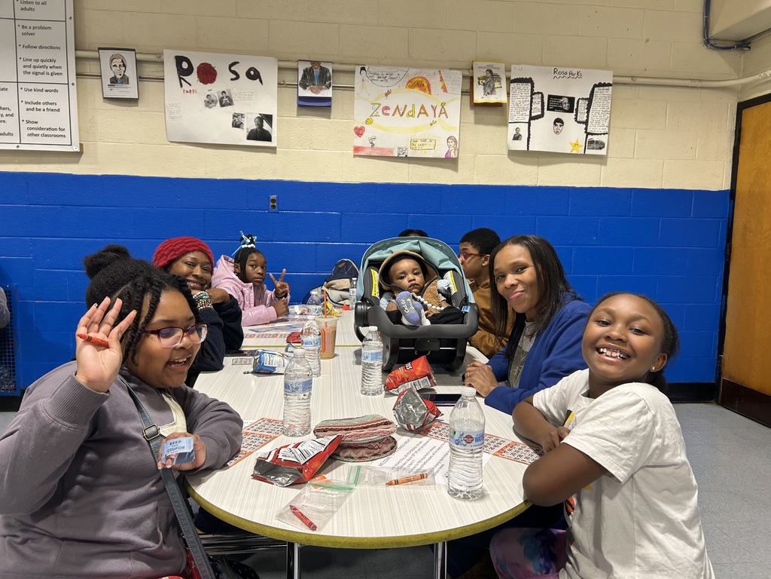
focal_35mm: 26
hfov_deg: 67.3
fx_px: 579
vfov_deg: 53.1
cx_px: 386
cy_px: 290
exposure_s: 1/60
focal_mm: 5.7
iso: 64
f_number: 1.5
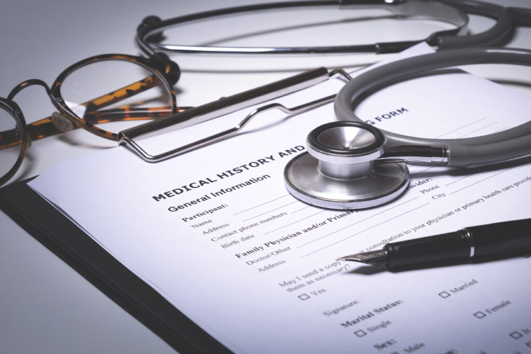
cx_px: 266
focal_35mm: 76
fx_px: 1121
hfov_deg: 26.6
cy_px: 177
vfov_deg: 18.0
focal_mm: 50.5
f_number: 11
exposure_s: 1/125
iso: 200
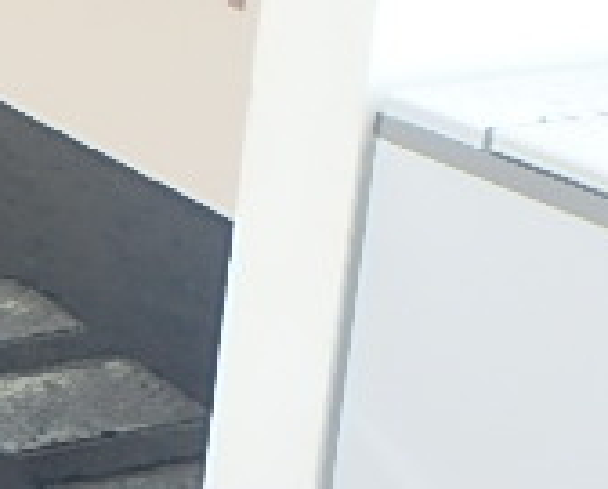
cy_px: -62
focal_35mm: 78
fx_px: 1406
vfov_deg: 18.9
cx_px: -525
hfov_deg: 18.4
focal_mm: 3.7
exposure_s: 1/160
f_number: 3.5
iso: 125
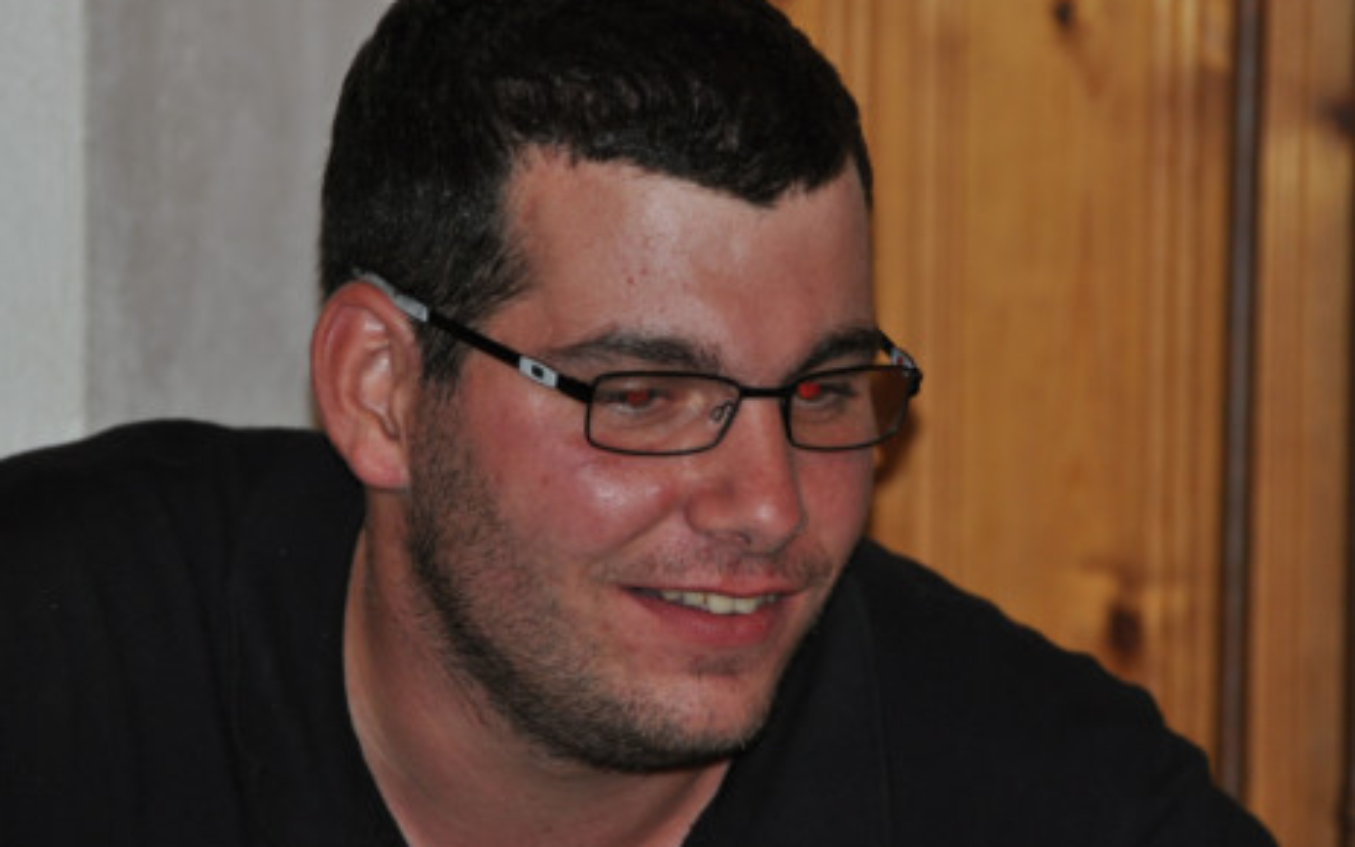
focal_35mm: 272
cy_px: 394
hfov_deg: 7.7
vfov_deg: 4.8
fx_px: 10028
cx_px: 628
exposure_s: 1/60
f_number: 5
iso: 800
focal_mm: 165
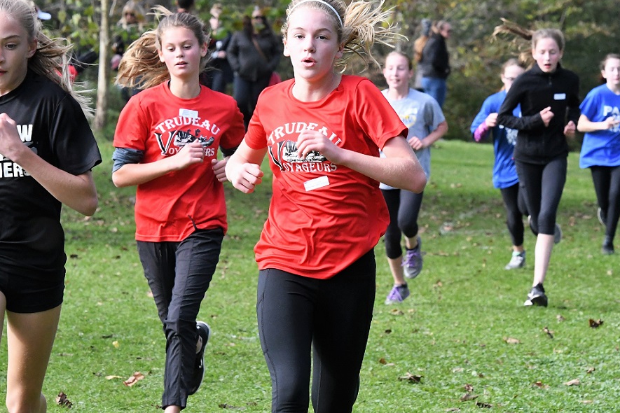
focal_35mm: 252
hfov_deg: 8.2
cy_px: 211
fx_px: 4340
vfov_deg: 5.5
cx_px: 310
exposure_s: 1/1000
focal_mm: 140
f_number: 10
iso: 2500
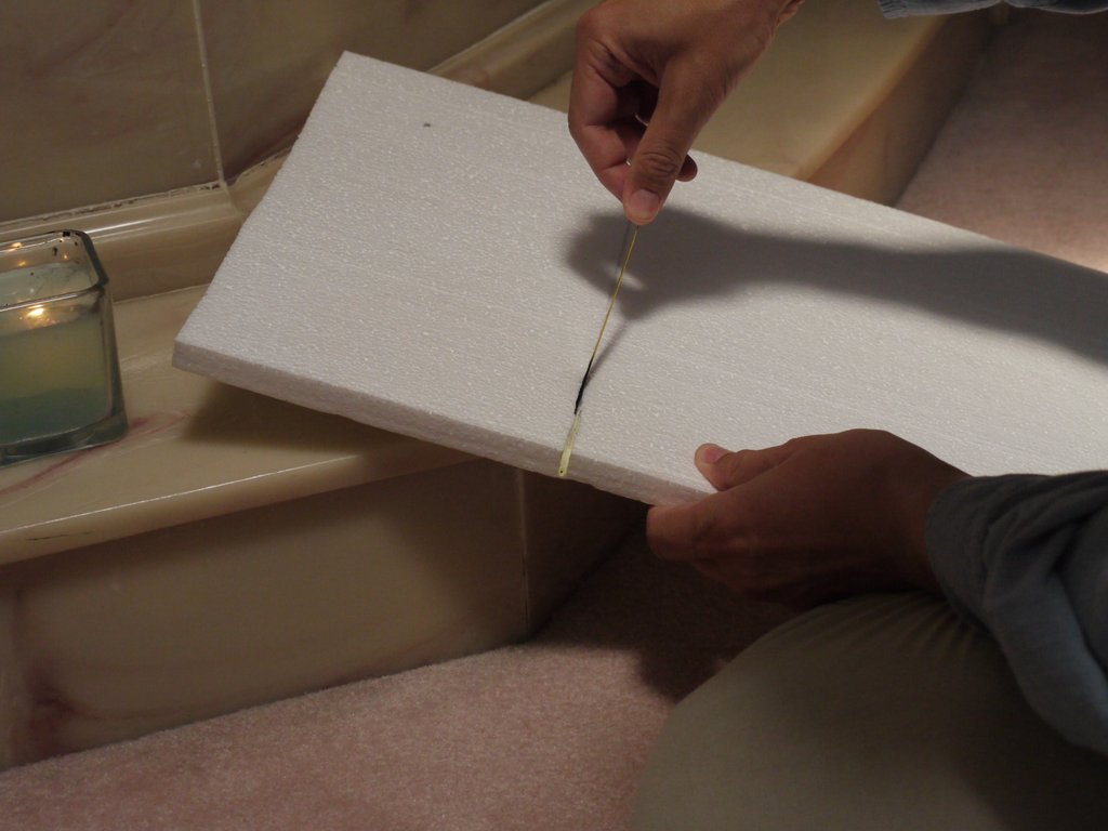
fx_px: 1792
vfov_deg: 26.1
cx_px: 554
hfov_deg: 34.3
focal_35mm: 56
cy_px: 416
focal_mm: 28
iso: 800
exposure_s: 1/125
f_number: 5.1
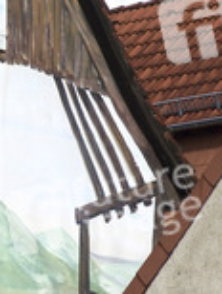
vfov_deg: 4.5
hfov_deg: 3.4
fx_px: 3735
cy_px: 115
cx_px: -38
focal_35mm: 438
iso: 80
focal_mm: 28
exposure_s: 1/1000
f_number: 3.2
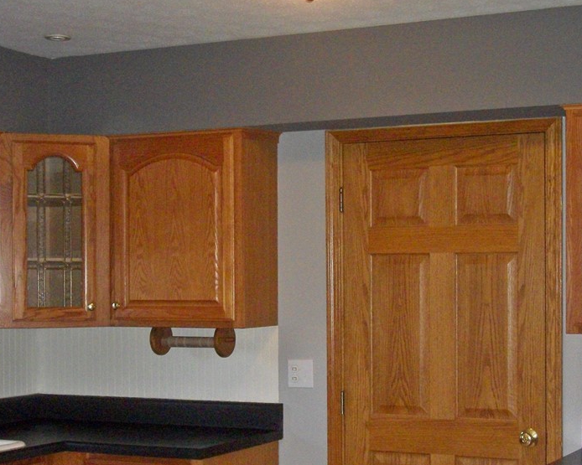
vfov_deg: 21.2
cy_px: 317
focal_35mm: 72
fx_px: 1240
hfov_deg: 26.4
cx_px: 325
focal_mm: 8.8
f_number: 3.6
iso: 400
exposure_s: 1/160
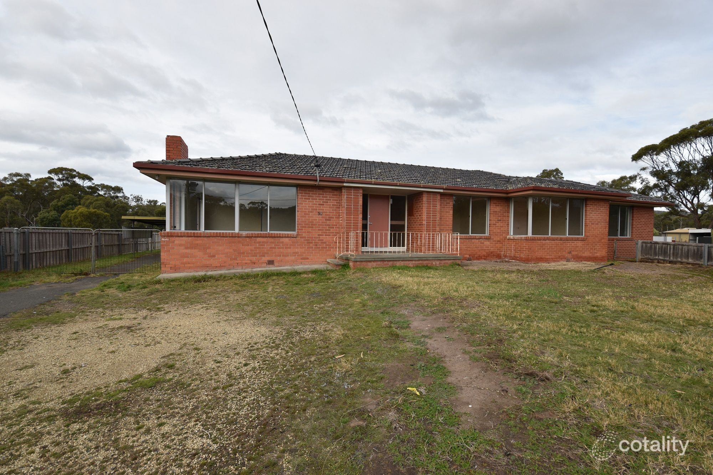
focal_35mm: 15
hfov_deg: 100.4
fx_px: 297
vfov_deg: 77.3
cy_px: 238
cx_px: 356
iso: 200
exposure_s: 1/250
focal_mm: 10
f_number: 8
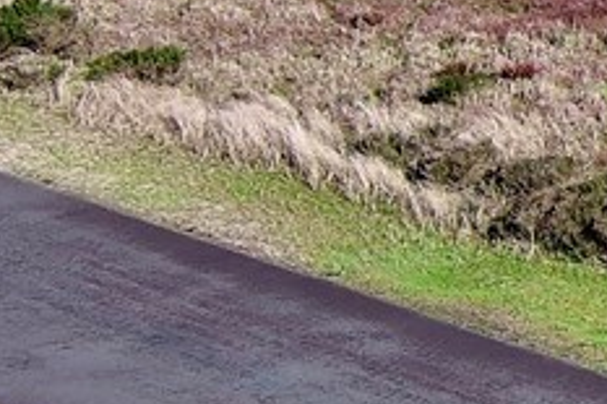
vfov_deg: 6.5
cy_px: 103
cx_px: 1846
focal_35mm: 211
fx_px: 3555
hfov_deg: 8.2
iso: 100
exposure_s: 1/1200
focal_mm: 10.57
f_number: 2.8
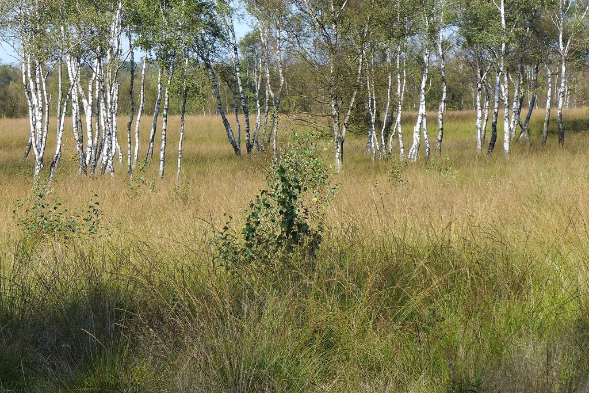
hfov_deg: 16.3
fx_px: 2062
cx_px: 294
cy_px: 196
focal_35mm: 126
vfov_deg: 10.9
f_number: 2.8
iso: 80
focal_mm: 17.7
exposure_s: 1/800
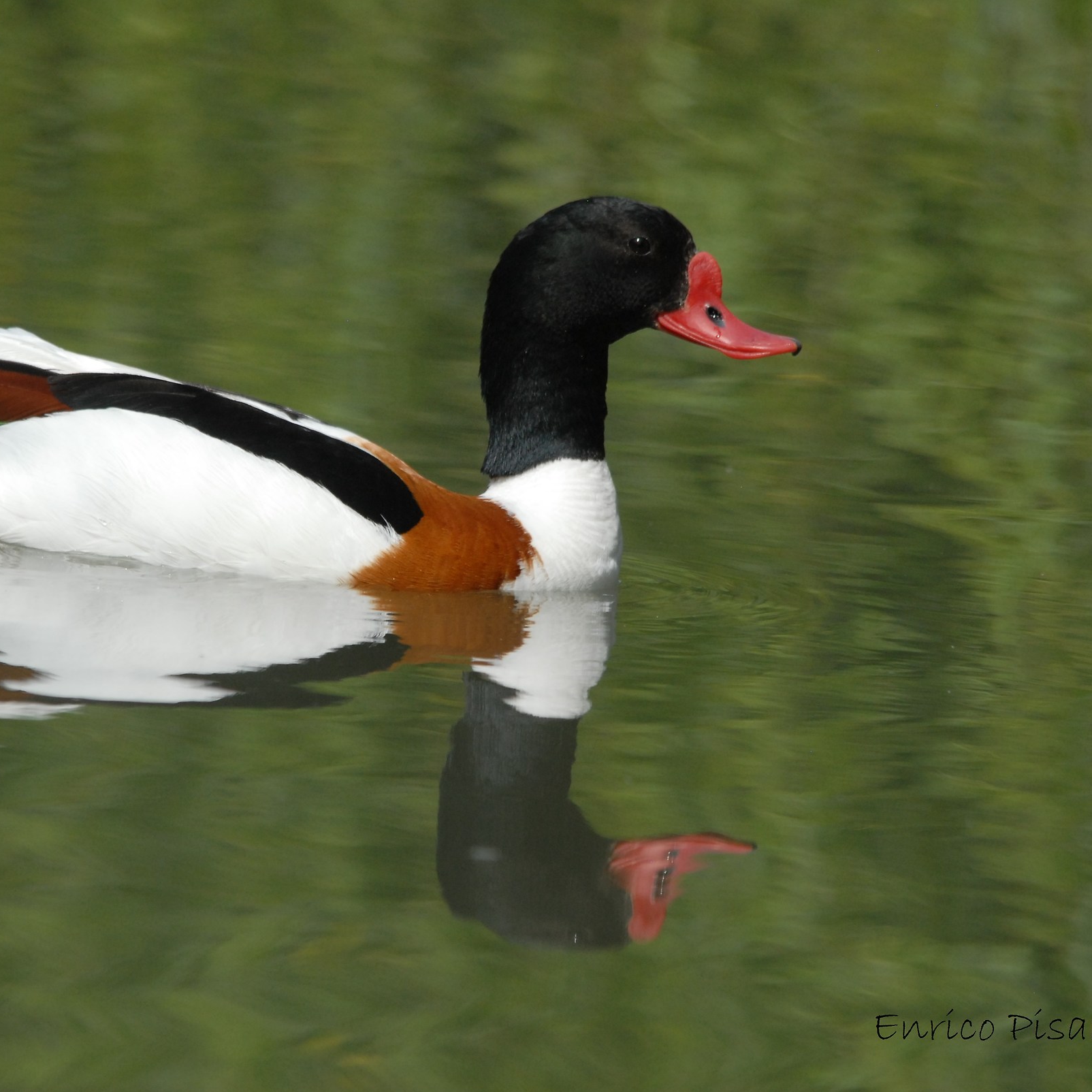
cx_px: 374
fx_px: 27267
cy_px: 546
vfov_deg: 2.3
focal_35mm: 764
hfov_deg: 2.3
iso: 400
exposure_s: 1/1600
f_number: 8
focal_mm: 400
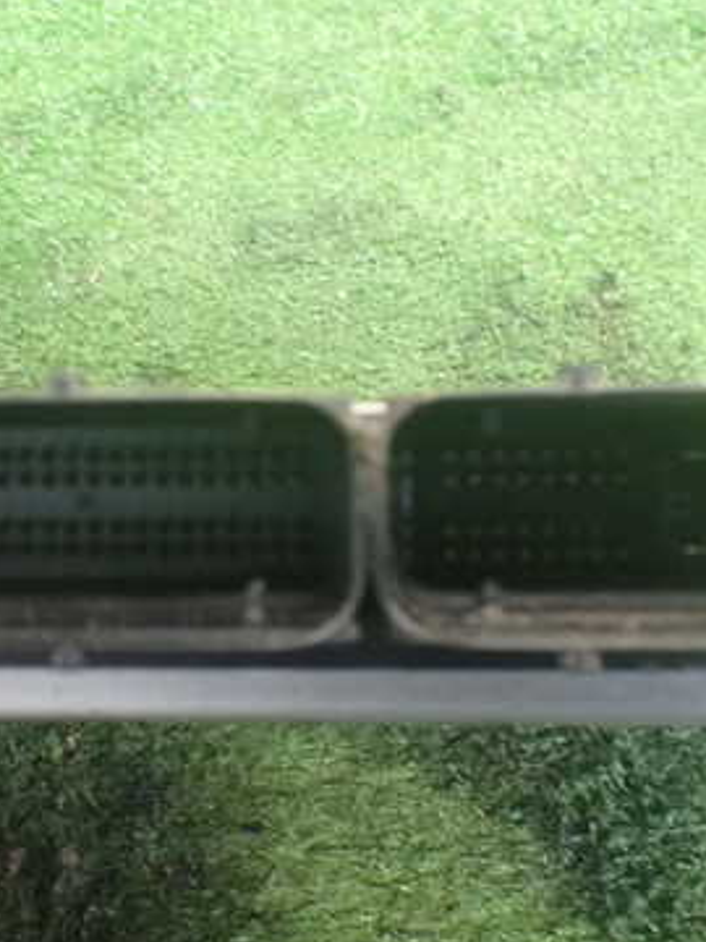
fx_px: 1360
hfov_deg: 29.0
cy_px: 432
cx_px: 261
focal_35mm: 50
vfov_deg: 38.2
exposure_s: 1/30
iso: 1250
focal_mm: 5.4
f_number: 2.3
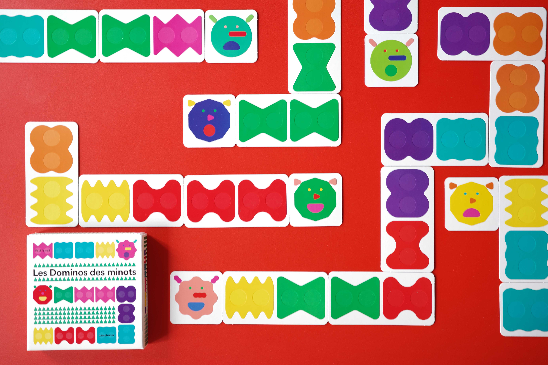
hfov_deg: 48.5
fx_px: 609
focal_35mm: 40
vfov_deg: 33.4
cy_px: 182
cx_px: 274
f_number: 2.8
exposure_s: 1/3.33
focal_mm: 26
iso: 100
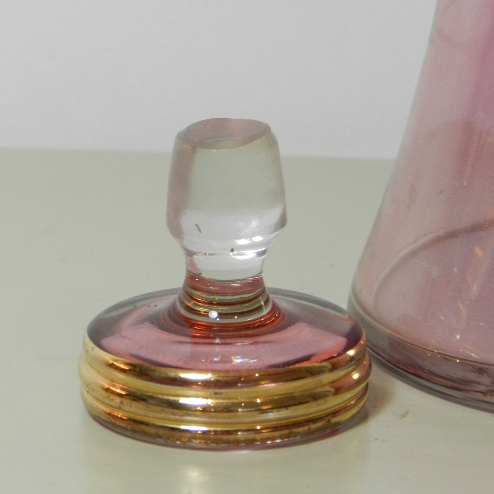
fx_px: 4101
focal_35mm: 254
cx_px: 247
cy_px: 174
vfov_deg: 6.9
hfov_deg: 6.9
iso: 400
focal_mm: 38.2
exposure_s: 1/25
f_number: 5.6
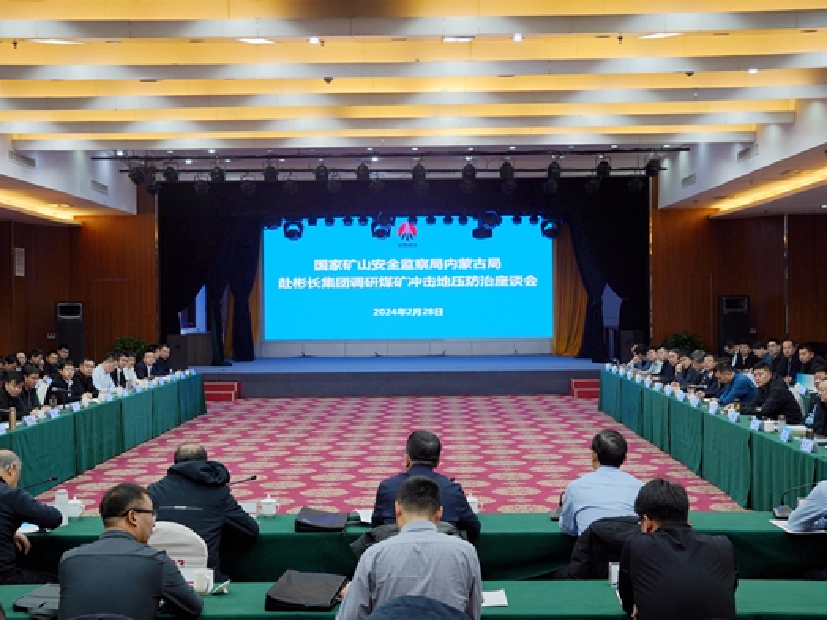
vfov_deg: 32.2
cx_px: 409
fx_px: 1075
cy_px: 314
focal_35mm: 45
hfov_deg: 42.1
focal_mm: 40.9
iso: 640
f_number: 5.6
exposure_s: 1/100
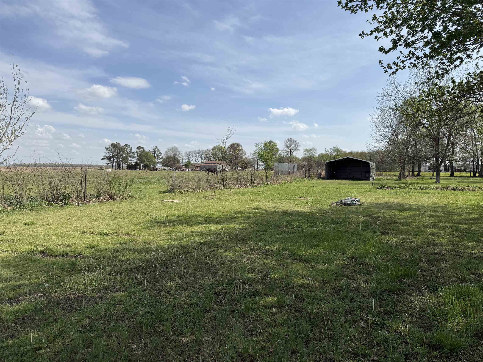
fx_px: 335
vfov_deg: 56.8
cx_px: 242
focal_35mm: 24
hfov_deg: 71.6
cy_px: 181
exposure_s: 1/6711
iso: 80
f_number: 1.78
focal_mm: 6.76
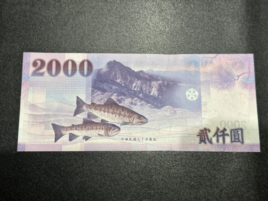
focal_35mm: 48
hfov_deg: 39.7
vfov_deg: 30.3
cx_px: 134
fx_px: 372
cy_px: 100
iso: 100
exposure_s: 1/50
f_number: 1.78
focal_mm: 6.86
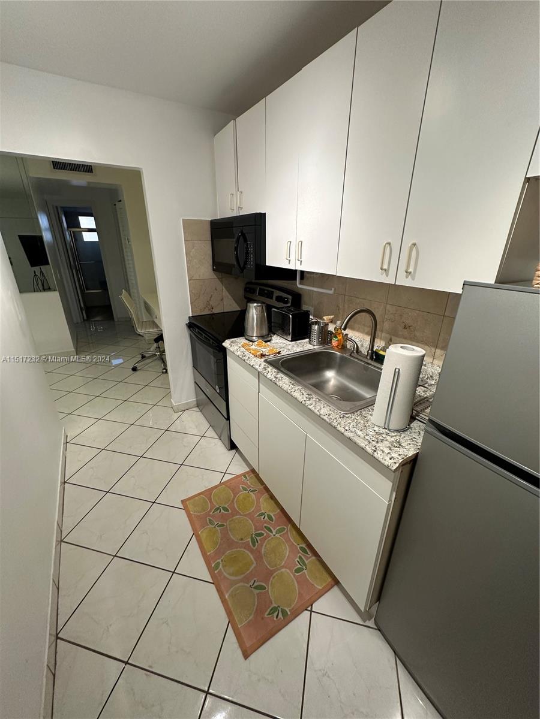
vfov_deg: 102.1
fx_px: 291
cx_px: 270
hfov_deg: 85.7
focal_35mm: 14
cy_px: 360
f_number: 2.2
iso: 200
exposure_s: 1/60
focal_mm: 2.22
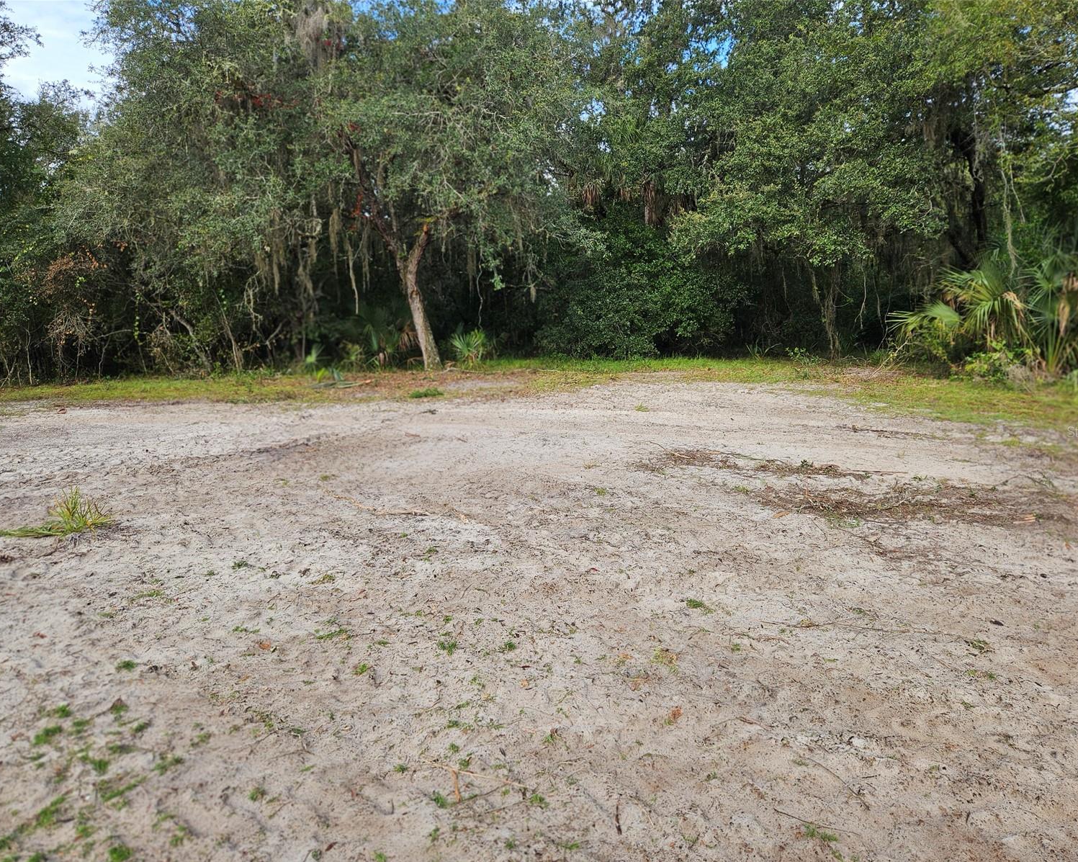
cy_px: 431
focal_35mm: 24
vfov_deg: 58.8
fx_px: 766
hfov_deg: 70.3
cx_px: 559
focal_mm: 5.4
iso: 25
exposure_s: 1/548
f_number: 1.8
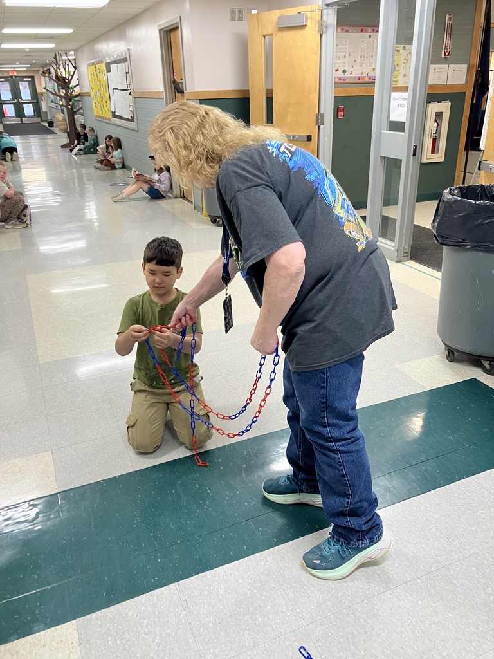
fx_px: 533
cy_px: 330
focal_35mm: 28
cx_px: 247
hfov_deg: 49.7
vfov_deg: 63.4
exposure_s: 1/60
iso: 80
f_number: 1.8
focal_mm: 3.99
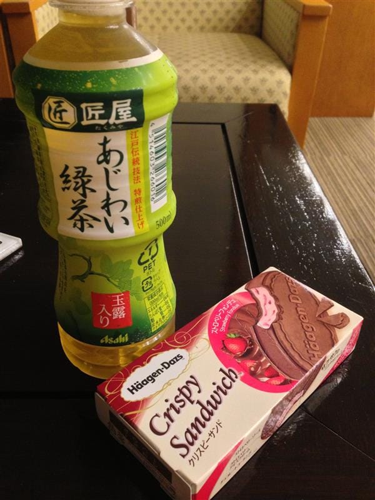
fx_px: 477
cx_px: 188
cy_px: 250
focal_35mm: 33
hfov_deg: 42.9
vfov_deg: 55.4
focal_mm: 4.13
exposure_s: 1/17
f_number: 2.4
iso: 400
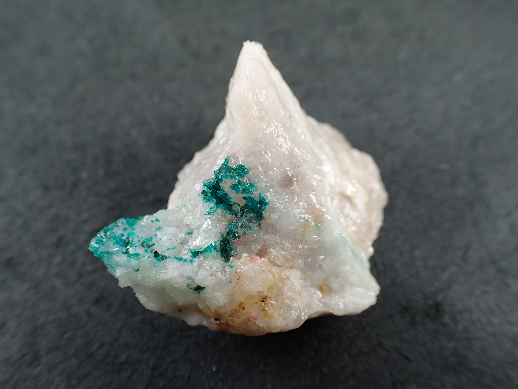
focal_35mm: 30
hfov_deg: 60.0
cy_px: 194
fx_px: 449
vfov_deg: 46.8
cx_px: 259
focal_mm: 5.5
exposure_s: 1/125
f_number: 2.3
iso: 125
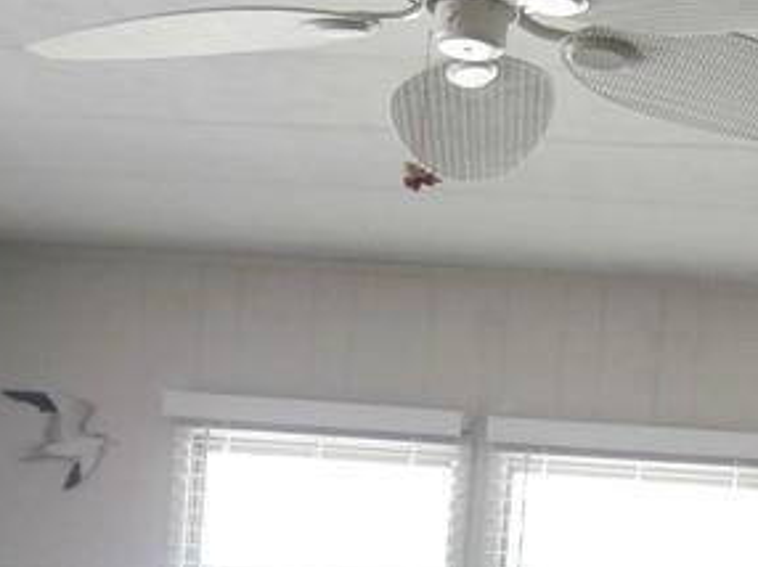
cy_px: 798
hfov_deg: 22.3
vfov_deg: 16.0
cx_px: 655
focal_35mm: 86
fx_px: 1882
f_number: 3
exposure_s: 1/30
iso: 160
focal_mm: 4.2
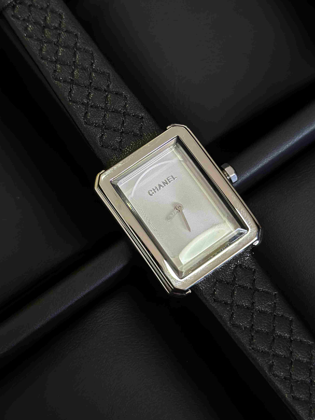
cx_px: 159
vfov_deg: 31.2
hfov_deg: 23.6
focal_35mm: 62
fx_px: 752
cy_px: 187
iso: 125
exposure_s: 1/121
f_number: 1.78
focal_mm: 6.86
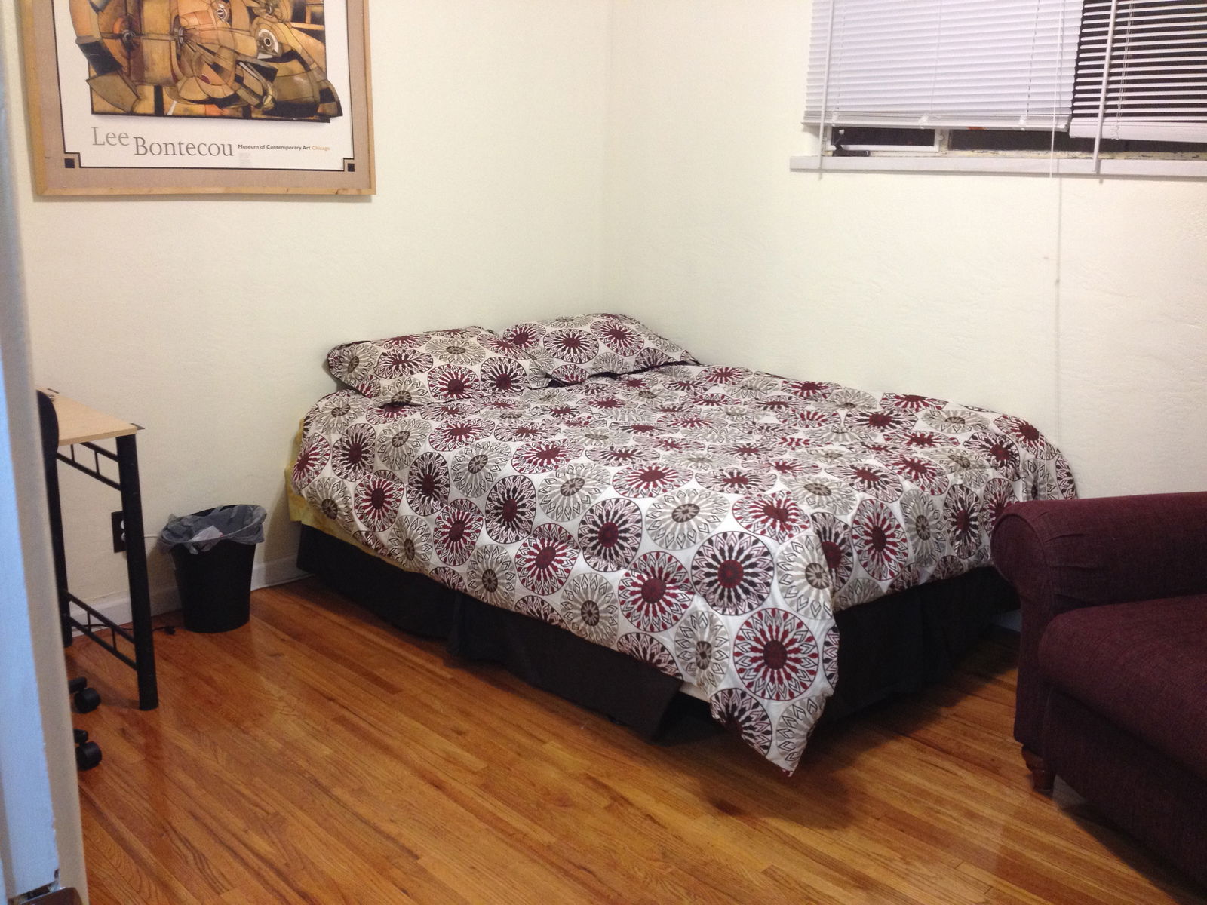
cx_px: 604
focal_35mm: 35
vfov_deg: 40.7
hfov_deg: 52.6
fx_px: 1220
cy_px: 452
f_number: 2.4
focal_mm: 4.28
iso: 160
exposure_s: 1/20
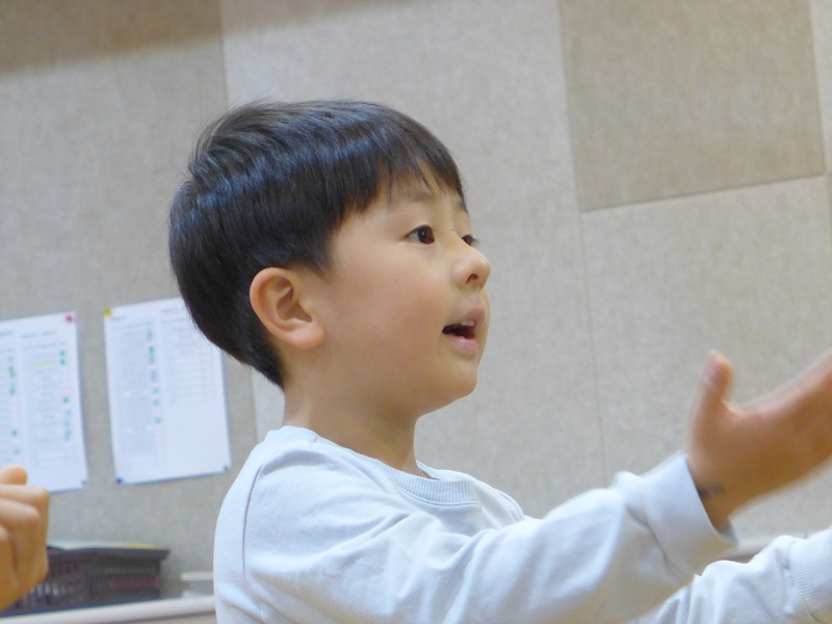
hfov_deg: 12.6
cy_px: 312
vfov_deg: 9.5
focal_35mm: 157
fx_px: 3774
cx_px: 416
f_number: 2.3
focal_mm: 17.7
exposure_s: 1/80
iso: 400
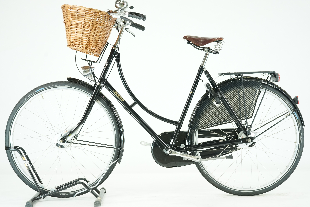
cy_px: 104
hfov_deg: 35.1
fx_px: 491
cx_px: 155
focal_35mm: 57
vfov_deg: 23.8
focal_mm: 57
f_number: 5
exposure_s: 1/200
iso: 2500
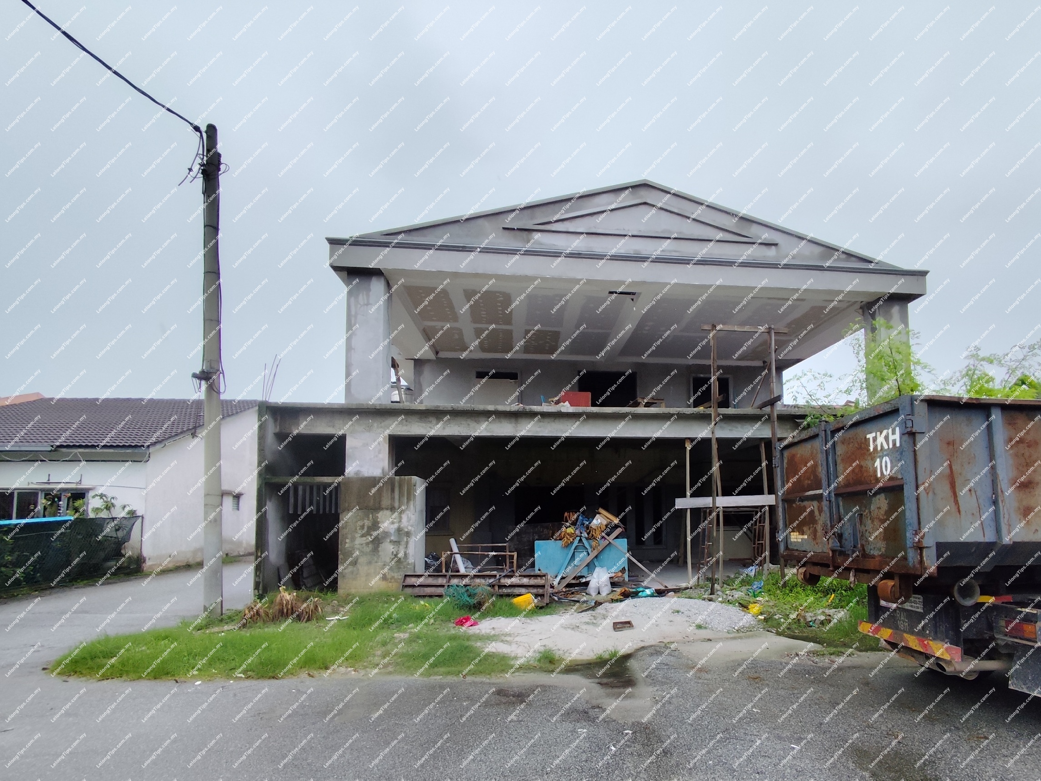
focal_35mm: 16
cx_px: 520
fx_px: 481
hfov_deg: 94.5
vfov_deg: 78.1
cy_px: 390
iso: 50
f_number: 2.2
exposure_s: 1/1910
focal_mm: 1.65
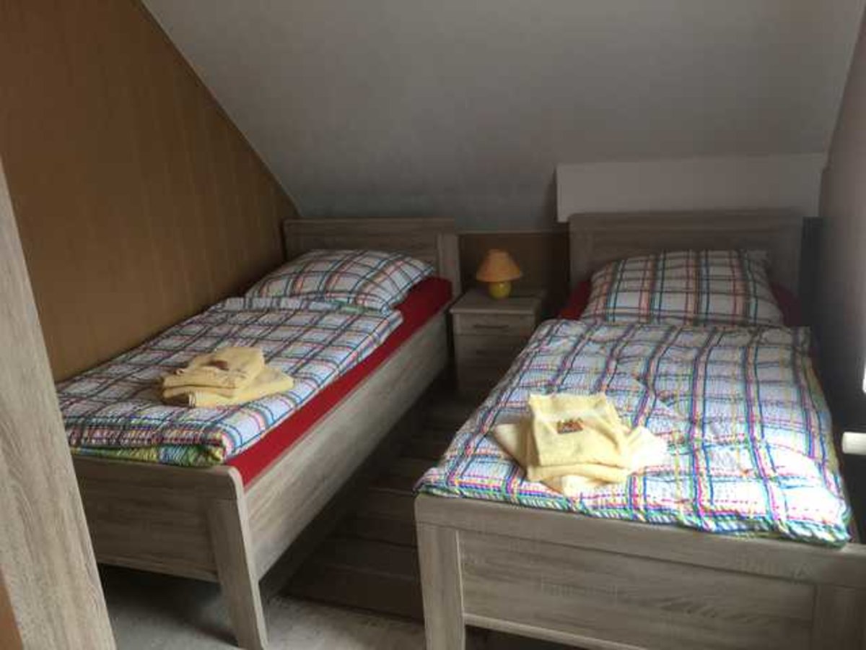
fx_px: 726
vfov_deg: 48.2
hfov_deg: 61.7
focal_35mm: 29
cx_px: 433
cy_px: 325
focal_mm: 4.15
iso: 50
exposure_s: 1/33
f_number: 2.2
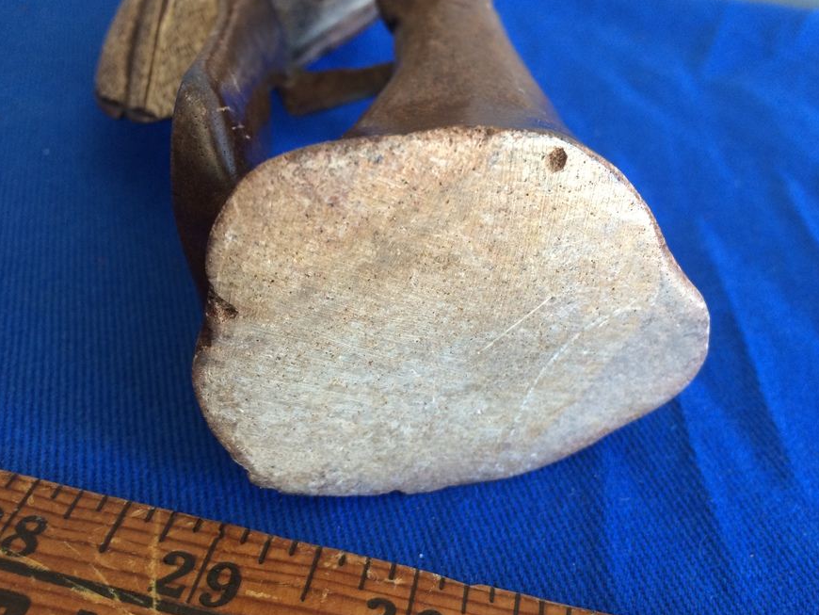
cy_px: 303
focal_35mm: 30
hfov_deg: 59.9
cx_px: 420
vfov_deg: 46.8
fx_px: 710
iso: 80
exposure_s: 1/30
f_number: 2.2
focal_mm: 4.15
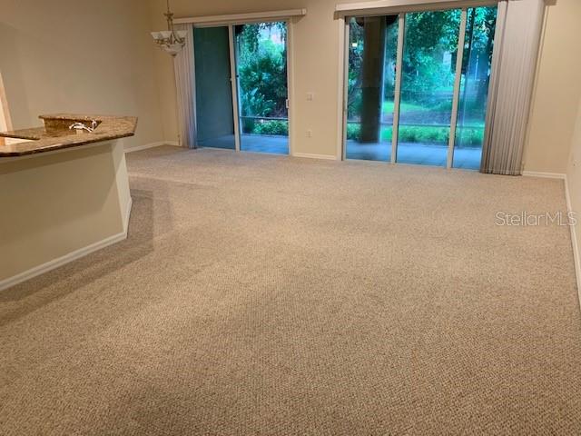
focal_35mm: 26
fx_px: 436
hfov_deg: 67.3
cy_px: 218
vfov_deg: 53.1
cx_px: 290
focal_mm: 4.25
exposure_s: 1/60
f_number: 1.8
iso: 250
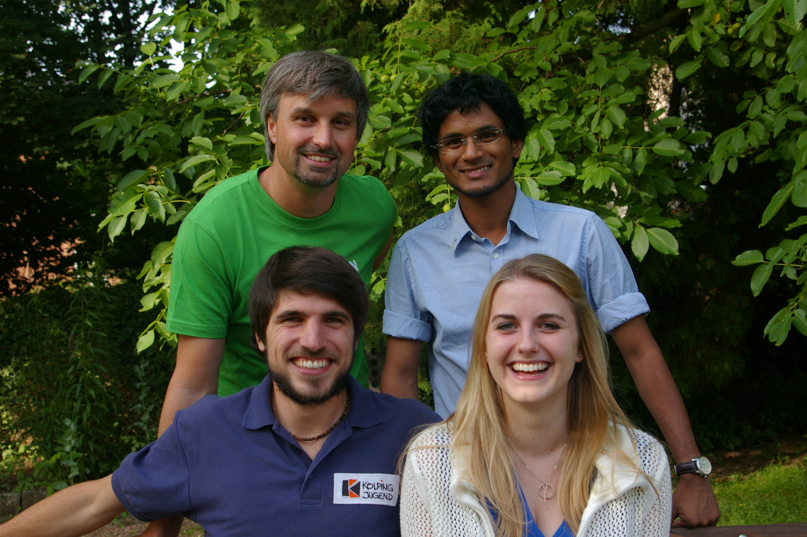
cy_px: 268
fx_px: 1041
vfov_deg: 28.9
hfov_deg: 42.4
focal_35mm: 46
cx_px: 404
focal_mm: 31
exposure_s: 1/90
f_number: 6.7
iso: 200
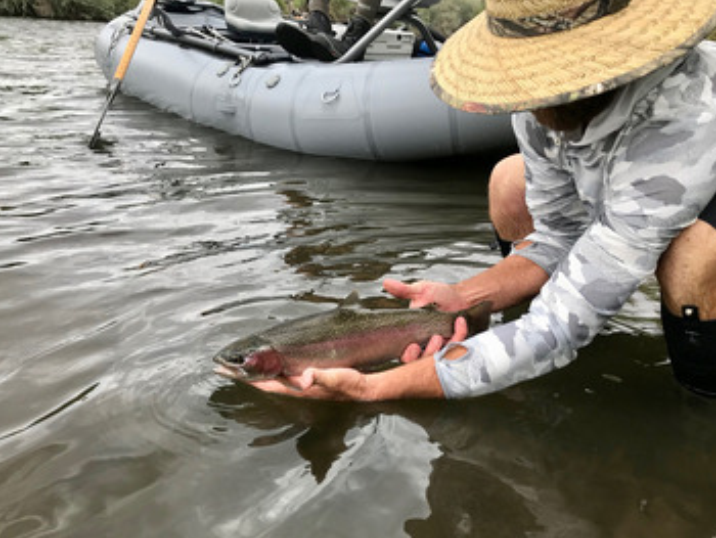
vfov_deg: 44.2
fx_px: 662
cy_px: 272
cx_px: 335
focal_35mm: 32
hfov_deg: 56.7
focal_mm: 3.99
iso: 20
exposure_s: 1/669
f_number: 1.8
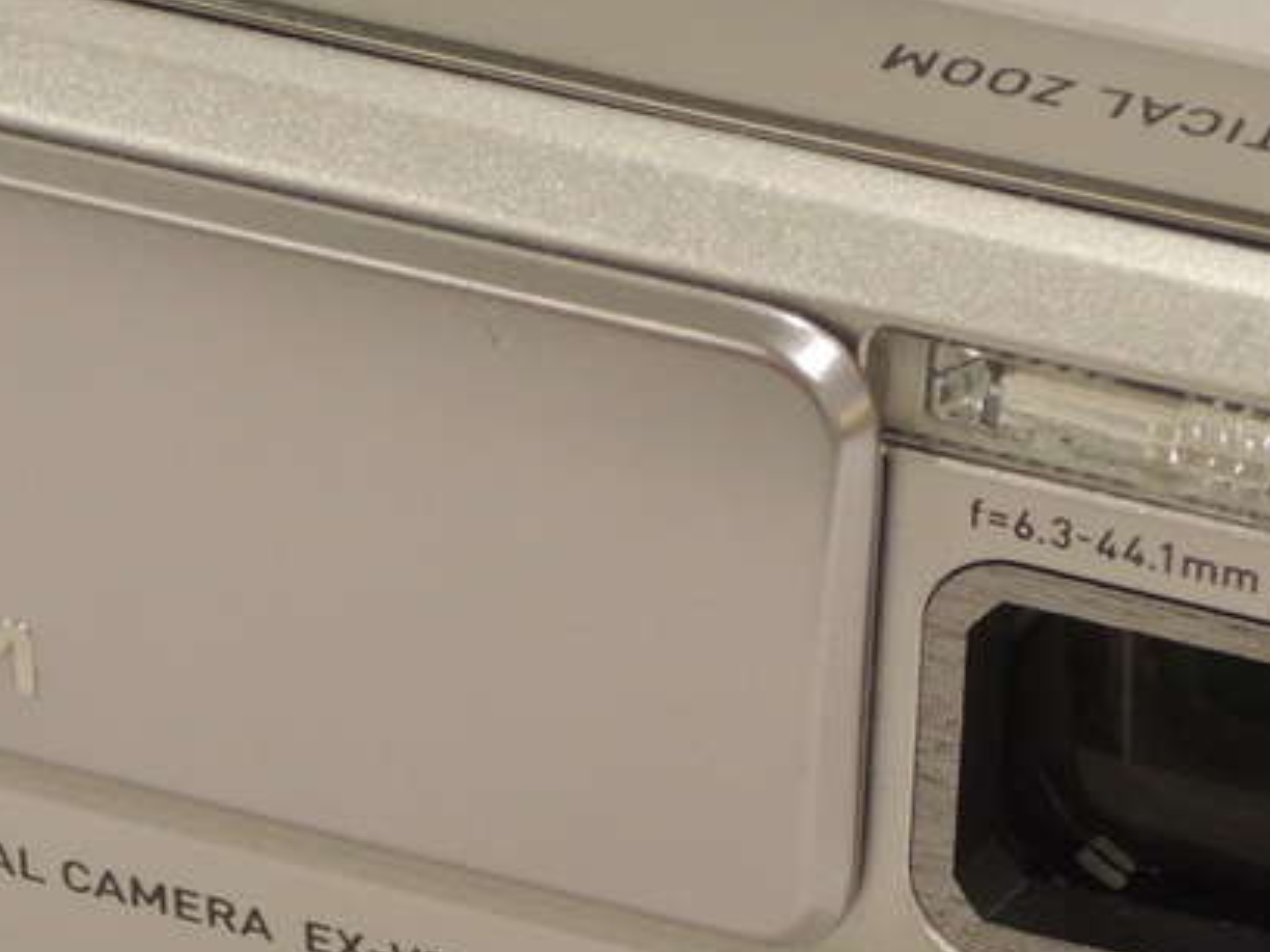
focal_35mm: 206
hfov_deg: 9.6
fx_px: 7558
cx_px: 442
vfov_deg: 7.2
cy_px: 722
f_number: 4.5
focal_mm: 12.5
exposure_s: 1/100
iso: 400
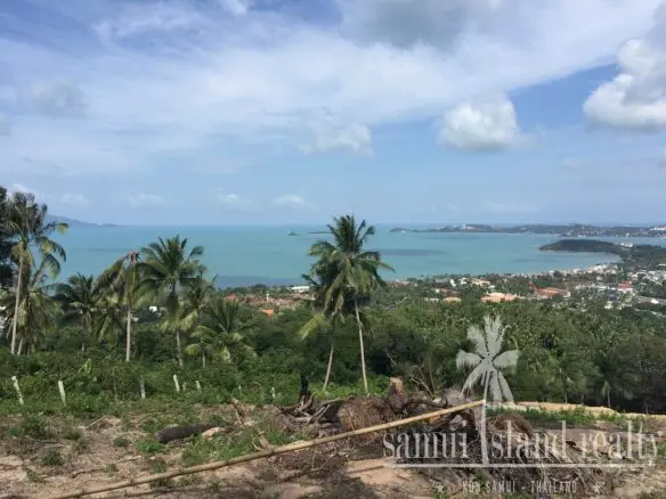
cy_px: 250
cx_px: 333
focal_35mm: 29
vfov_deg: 48.2
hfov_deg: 61.7
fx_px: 558
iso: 32
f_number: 2.2
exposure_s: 1/2475
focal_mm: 4.15
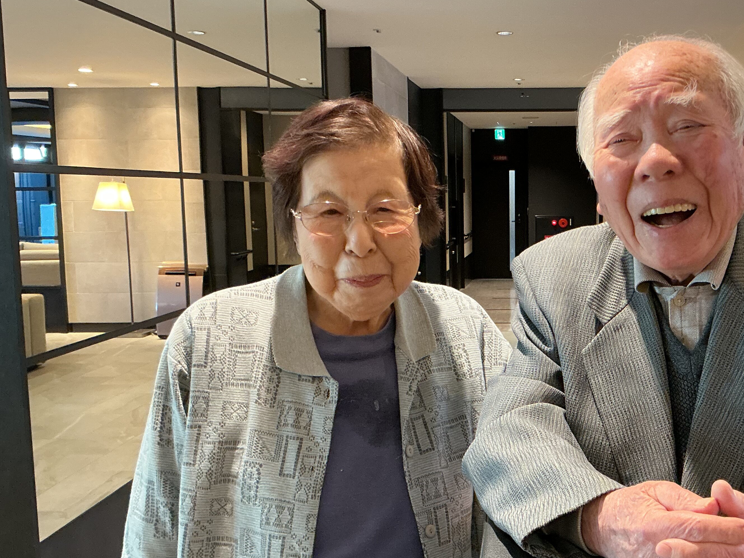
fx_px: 946
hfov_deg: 42.0
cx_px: 533
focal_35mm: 44
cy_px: 313
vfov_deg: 32.8
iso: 160
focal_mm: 3
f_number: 1.8
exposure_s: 1/60
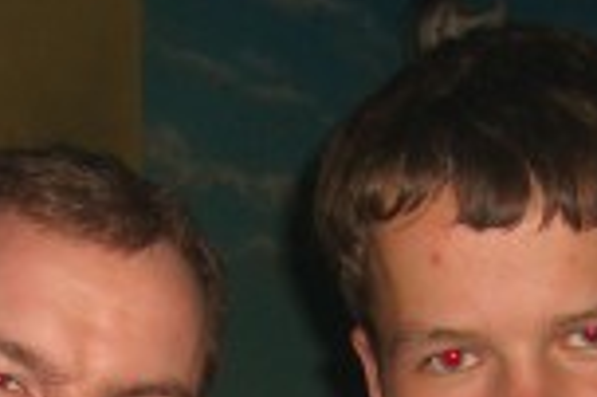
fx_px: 2584
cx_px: 255
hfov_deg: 13.2
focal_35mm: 156
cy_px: 692
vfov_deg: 8.5
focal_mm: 7.9
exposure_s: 1/60
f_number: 2.8
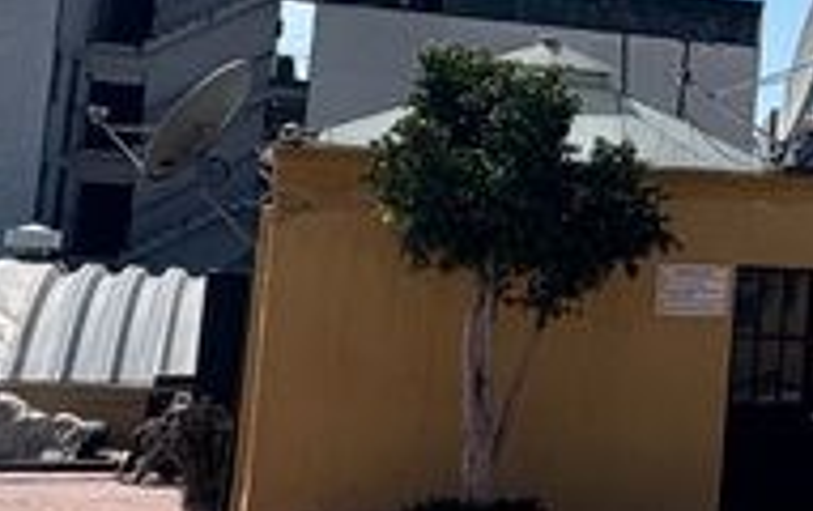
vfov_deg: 14.0
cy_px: 68
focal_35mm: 93
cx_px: 1413
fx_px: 2064
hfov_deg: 18.2
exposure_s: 1/2674
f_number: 2.2
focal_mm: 2.22
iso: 50
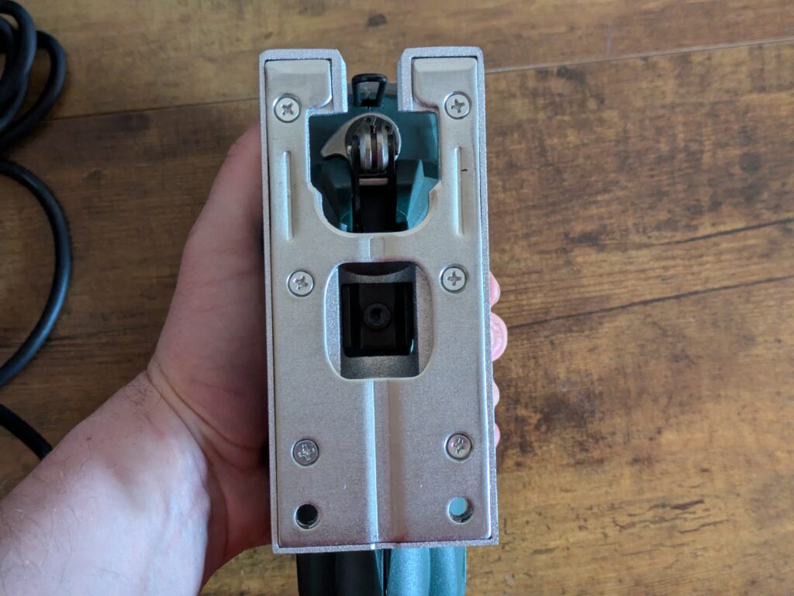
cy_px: 298
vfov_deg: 28.6
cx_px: 397
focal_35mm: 51
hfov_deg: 37.5
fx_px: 1170
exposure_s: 1/25
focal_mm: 5.43
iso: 500
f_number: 1.89
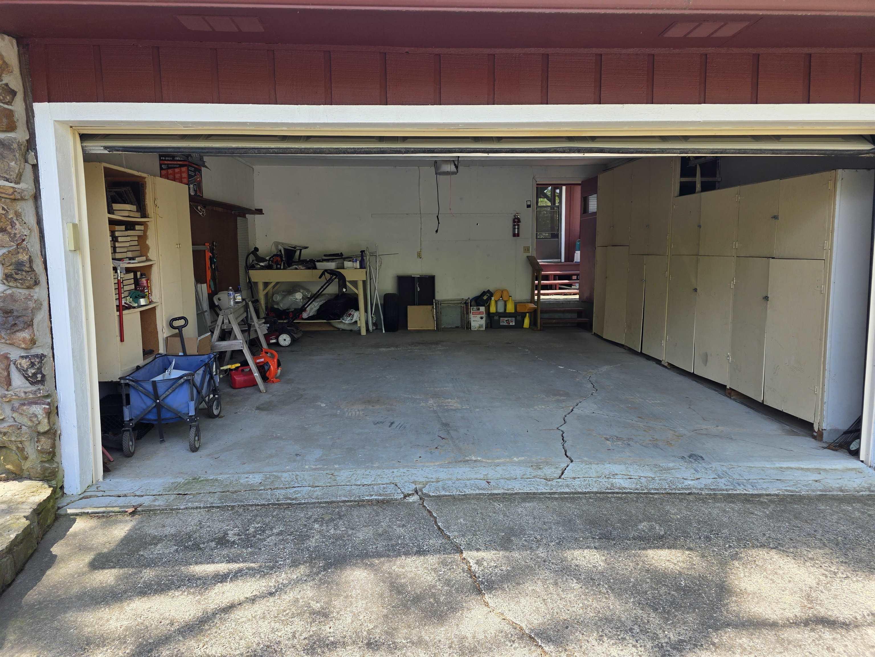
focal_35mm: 23
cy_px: 328
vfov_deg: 58.9
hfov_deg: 73.9
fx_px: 581
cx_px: 438
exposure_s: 1/180
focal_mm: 6.3
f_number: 1.7
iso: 25
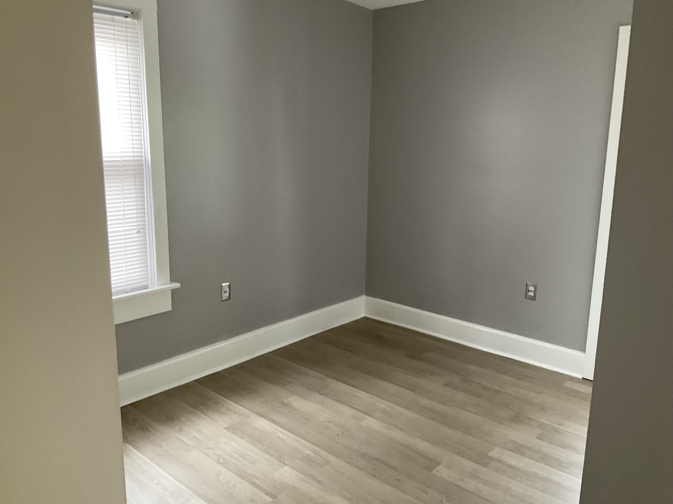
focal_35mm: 29
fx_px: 564
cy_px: 252
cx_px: 336
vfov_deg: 48.2
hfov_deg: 61.7
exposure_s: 1/60
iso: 200
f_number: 1.8
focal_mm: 3
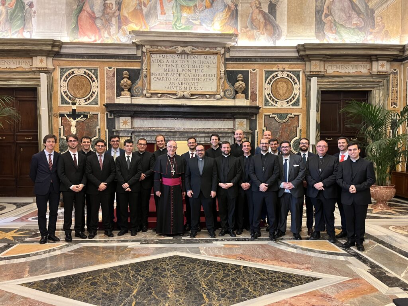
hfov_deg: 67.3
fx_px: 306
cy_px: 153
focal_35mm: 26
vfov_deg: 53.1
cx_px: 204
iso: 400
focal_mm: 5.1
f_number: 1.6
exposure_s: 1/33
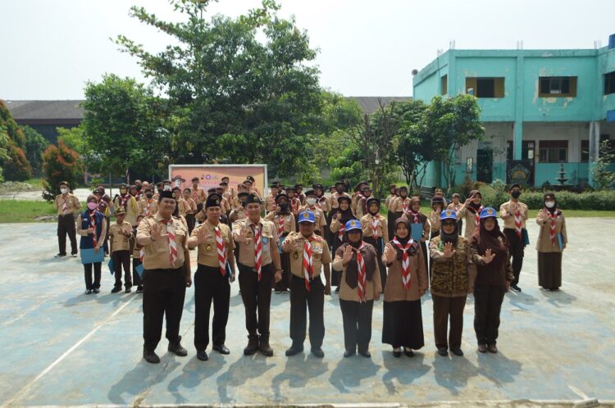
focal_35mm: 33
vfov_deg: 39.9
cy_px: 204
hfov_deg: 57.3
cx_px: 308
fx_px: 563
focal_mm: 22
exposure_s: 1/200
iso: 100
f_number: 7.1
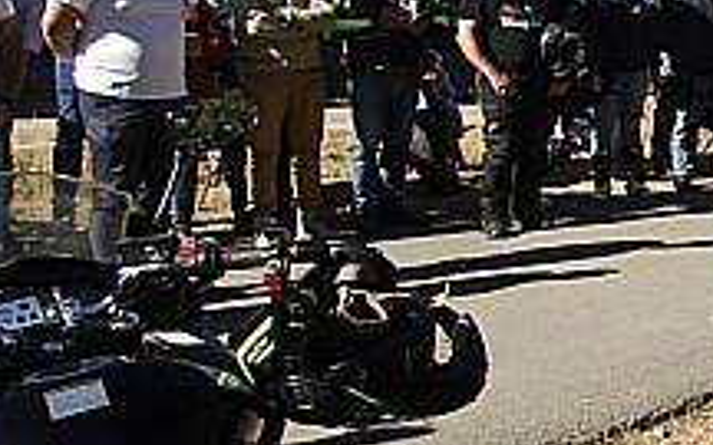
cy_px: 216
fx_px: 1399
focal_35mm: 72
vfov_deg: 18.1
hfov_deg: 20.6
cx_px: 1264
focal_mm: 12
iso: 250
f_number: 10
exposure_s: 1/160
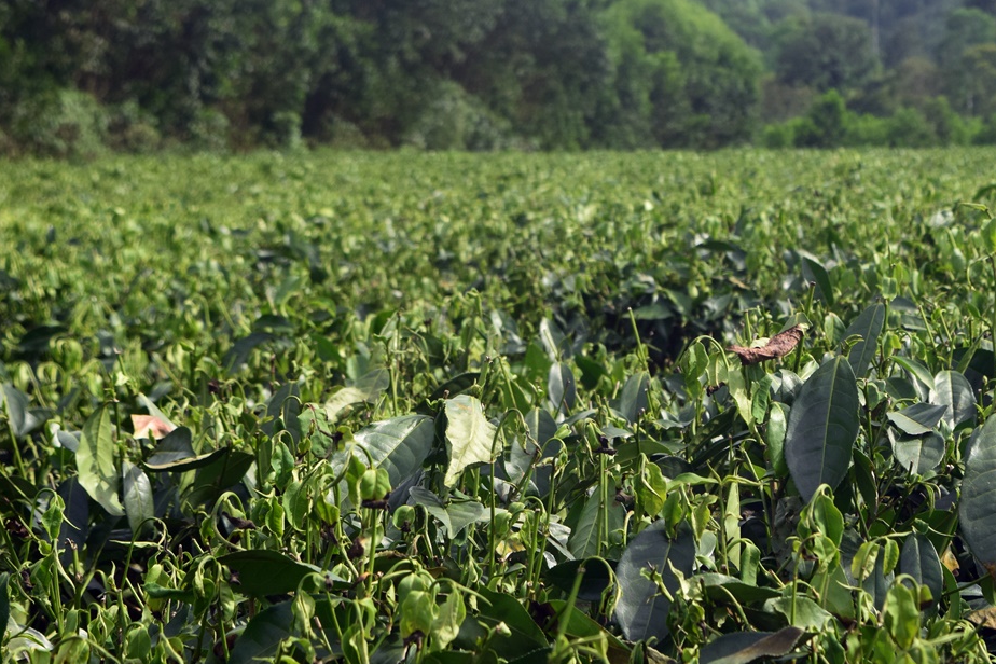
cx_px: 683
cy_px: 270
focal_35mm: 108
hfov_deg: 18.9
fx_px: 2988
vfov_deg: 12.7
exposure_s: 1/320
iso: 400
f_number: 10
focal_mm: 52
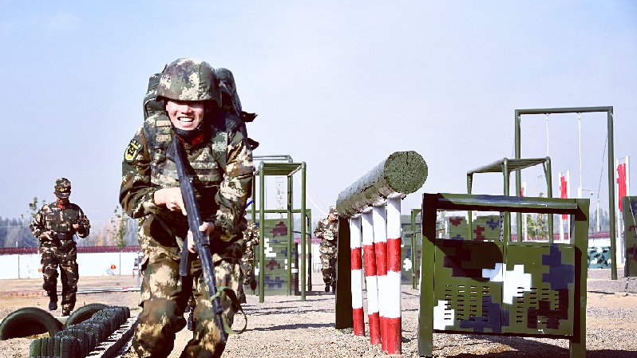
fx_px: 2128
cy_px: 185
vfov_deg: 9.6
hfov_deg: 17.0
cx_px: 318
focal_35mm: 126
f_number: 9
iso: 100
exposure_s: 1/320
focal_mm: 80
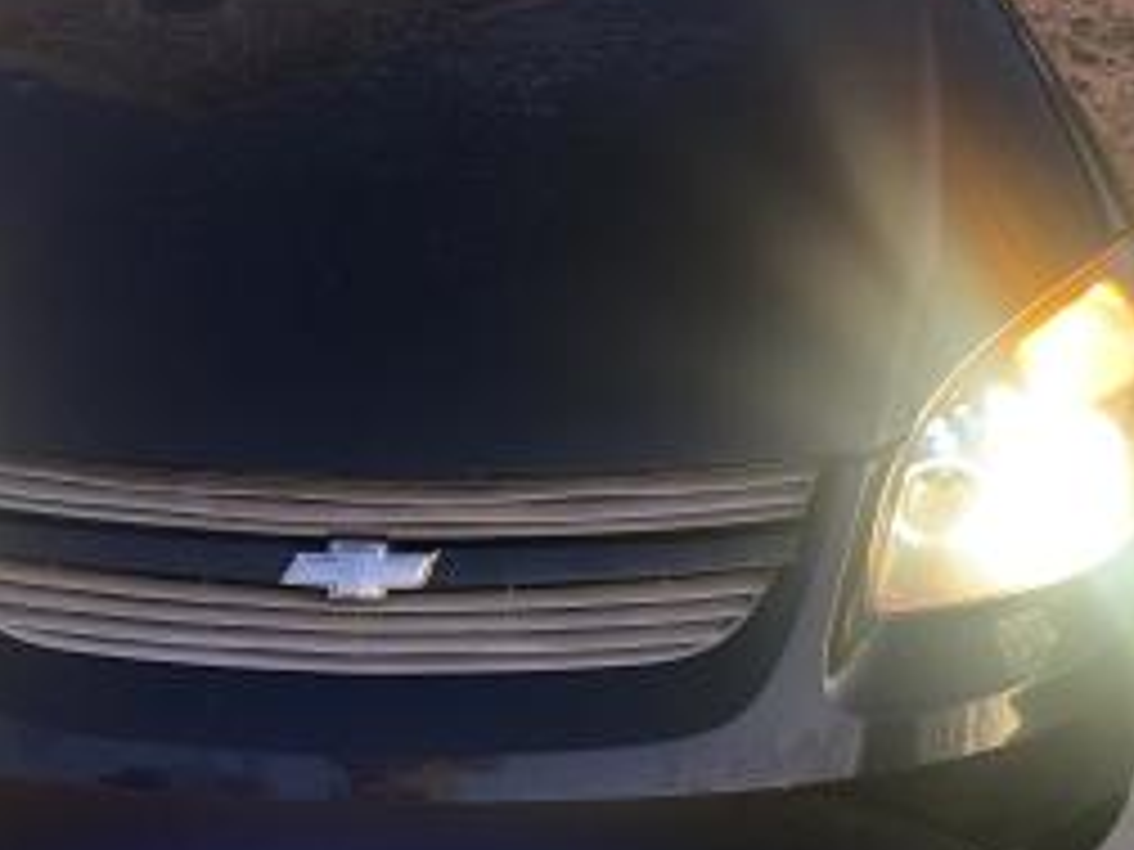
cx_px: 405
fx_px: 1703
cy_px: 355
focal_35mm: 52
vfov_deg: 28.0
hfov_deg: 36.5
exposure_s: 1/30
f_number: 1.8
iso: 640
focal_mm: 4.25
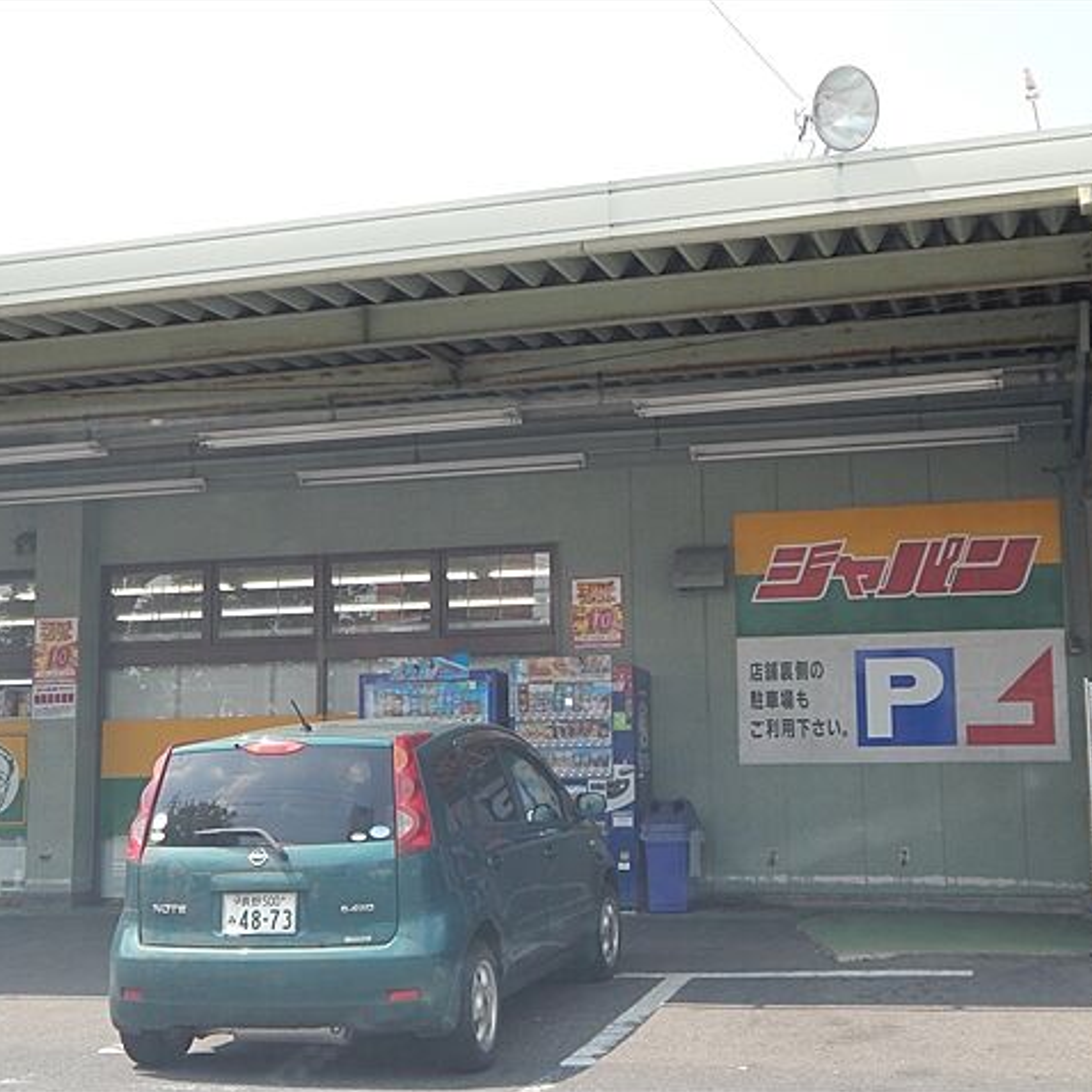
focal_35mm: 51
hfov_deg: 33.3
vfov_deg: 33.4
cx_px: 467
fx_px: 1820
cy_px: 547
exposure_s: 1/400
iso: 125
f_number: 3.6
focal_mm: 7.7
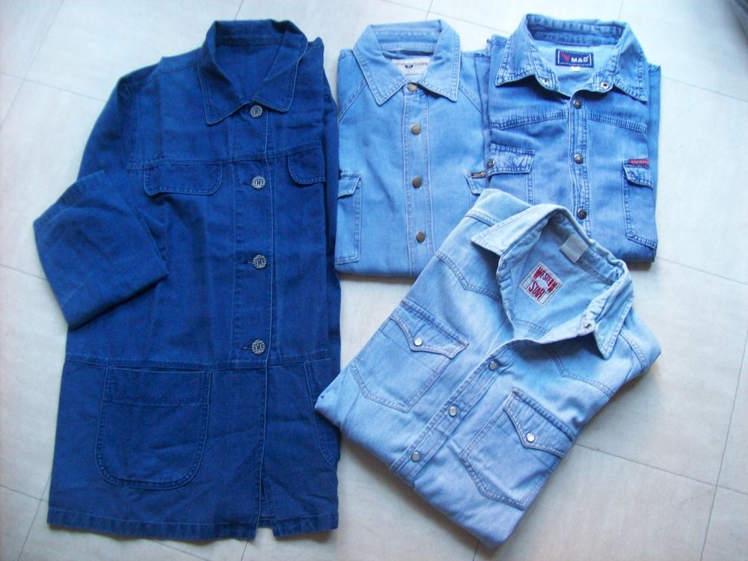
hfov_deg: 51.4
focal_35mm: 36
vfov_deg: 39.7
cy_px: 280
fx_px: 778
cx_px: 374
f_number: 2.7
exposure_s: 1/12.3
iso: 160
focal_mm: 6
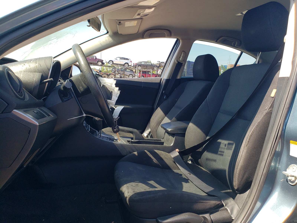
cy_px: 112
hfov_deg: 67.3
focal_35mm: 26
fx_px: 223
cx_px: 148
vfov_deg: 53.1
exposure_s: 1/345
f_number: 1.5
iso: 50
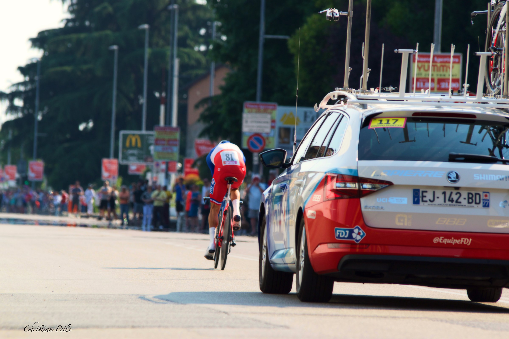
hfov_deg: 6.9
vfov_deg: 4.6
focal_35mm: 300
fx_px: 4241
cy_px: 170
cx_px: 254
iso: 400
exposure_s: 1/1600
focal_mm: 200
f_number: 5
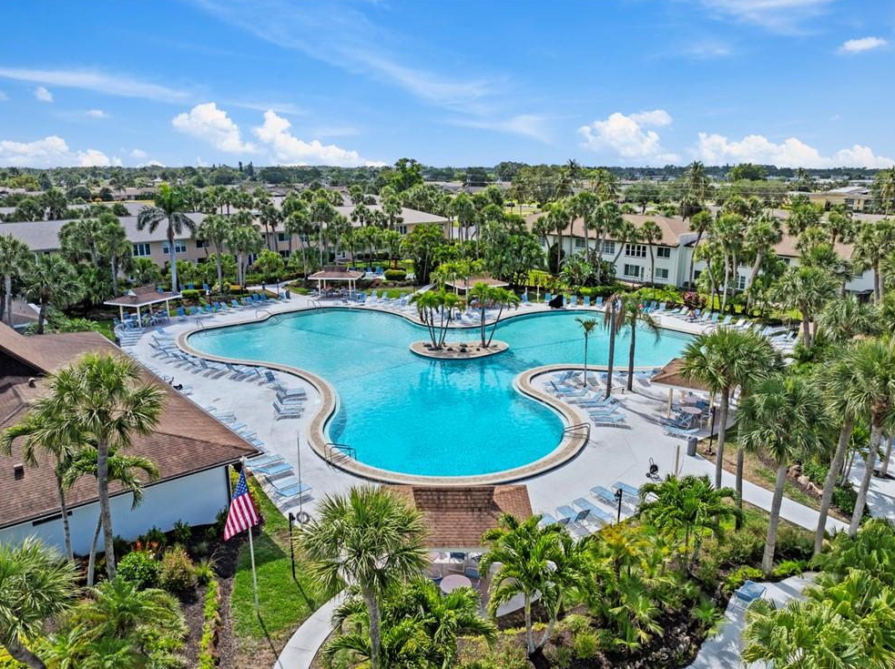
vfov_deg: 54.8
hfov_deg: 69.4
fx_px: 646
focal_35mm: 25
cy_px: 345
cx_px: 442
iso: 160
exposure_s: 1/1600
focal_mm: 12.29
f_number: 2.8
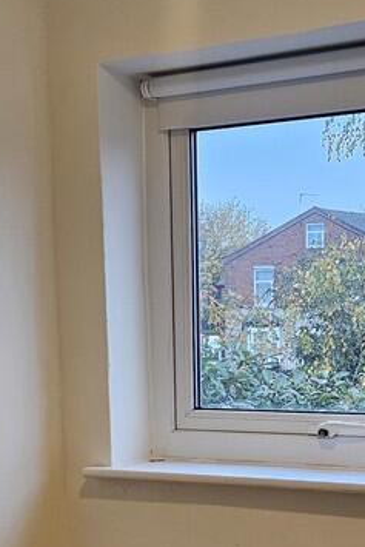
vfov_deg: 28.5
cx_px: 246
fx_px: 1048
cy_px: 445
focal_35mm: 69
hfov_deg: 19.7
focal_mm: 5.4
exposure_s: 1/142
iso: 200
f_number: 1.8
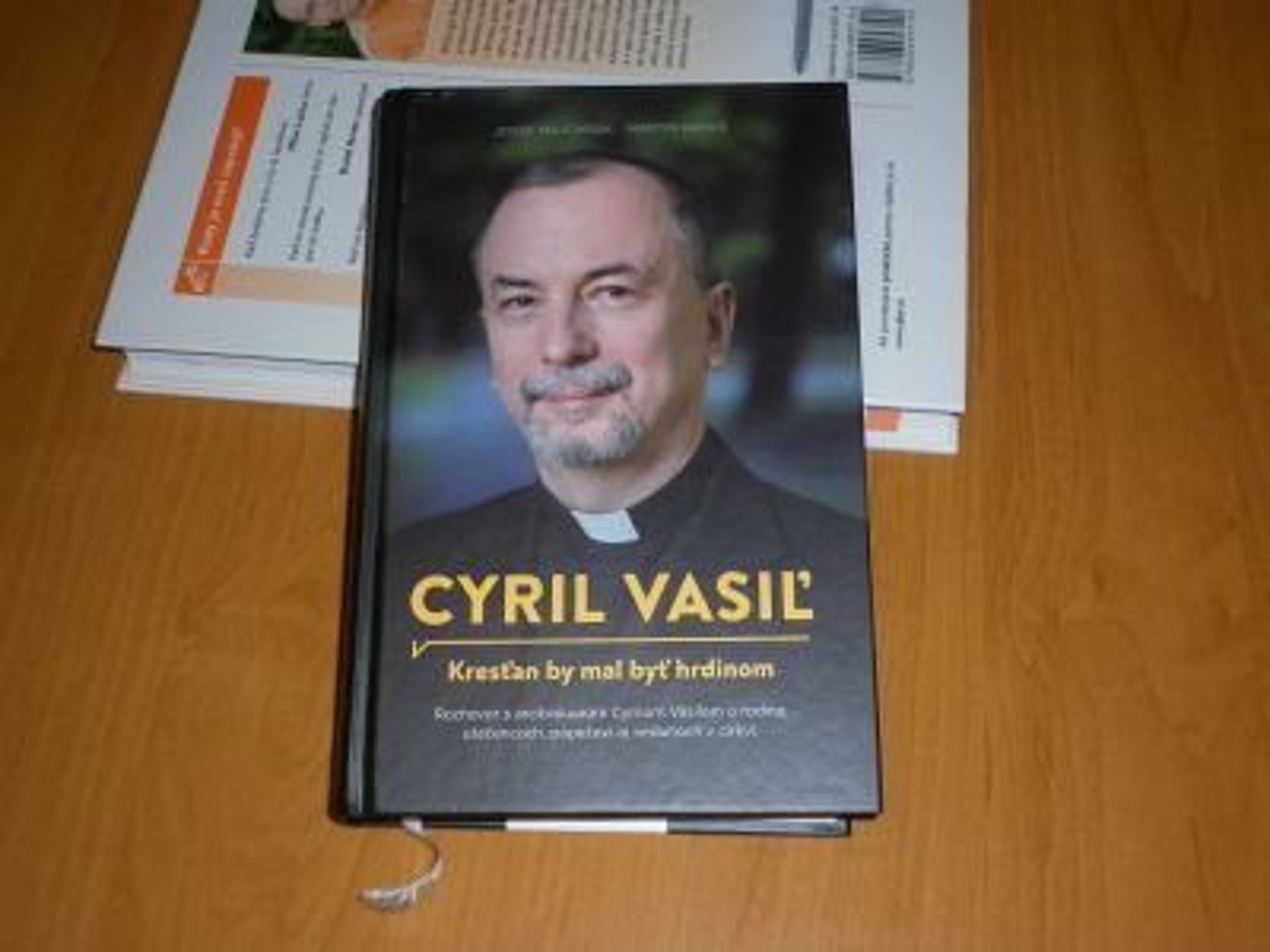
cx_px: 635
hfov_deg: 42.9
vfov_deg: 32.9
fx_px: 1614
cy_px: 476
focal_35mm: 44
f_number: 3.5
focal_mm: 7.9
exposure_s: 1/40
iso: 100
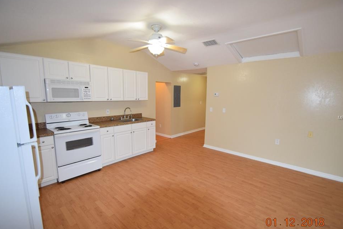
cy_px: 118
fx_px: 152
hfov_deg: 96.7
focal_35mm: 16
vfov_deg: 73.7
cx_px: 175
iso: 800
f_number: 4.5
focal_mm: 10
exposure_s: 1/80
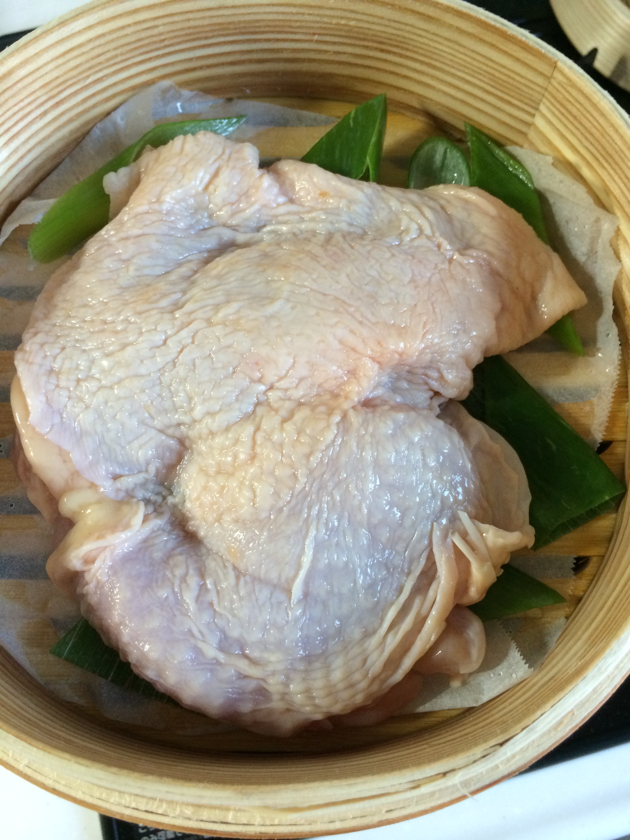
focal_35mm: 30
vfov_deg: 60.0
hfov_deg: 46.8
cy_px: 420
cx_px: 315
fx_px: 728
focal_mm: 4.12
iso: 160
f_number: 2.2
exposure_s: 1/30
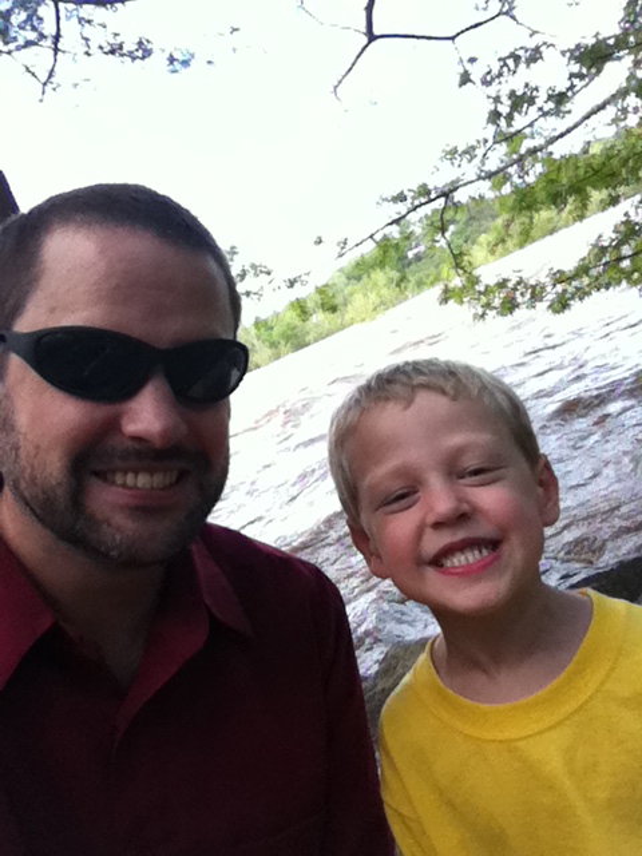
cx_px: 321
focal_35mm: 35
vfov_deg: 52.6
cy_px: 428
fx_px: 865
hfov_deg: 40.7
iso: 125
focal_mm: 3.85
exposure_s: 1/512
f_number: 2.4
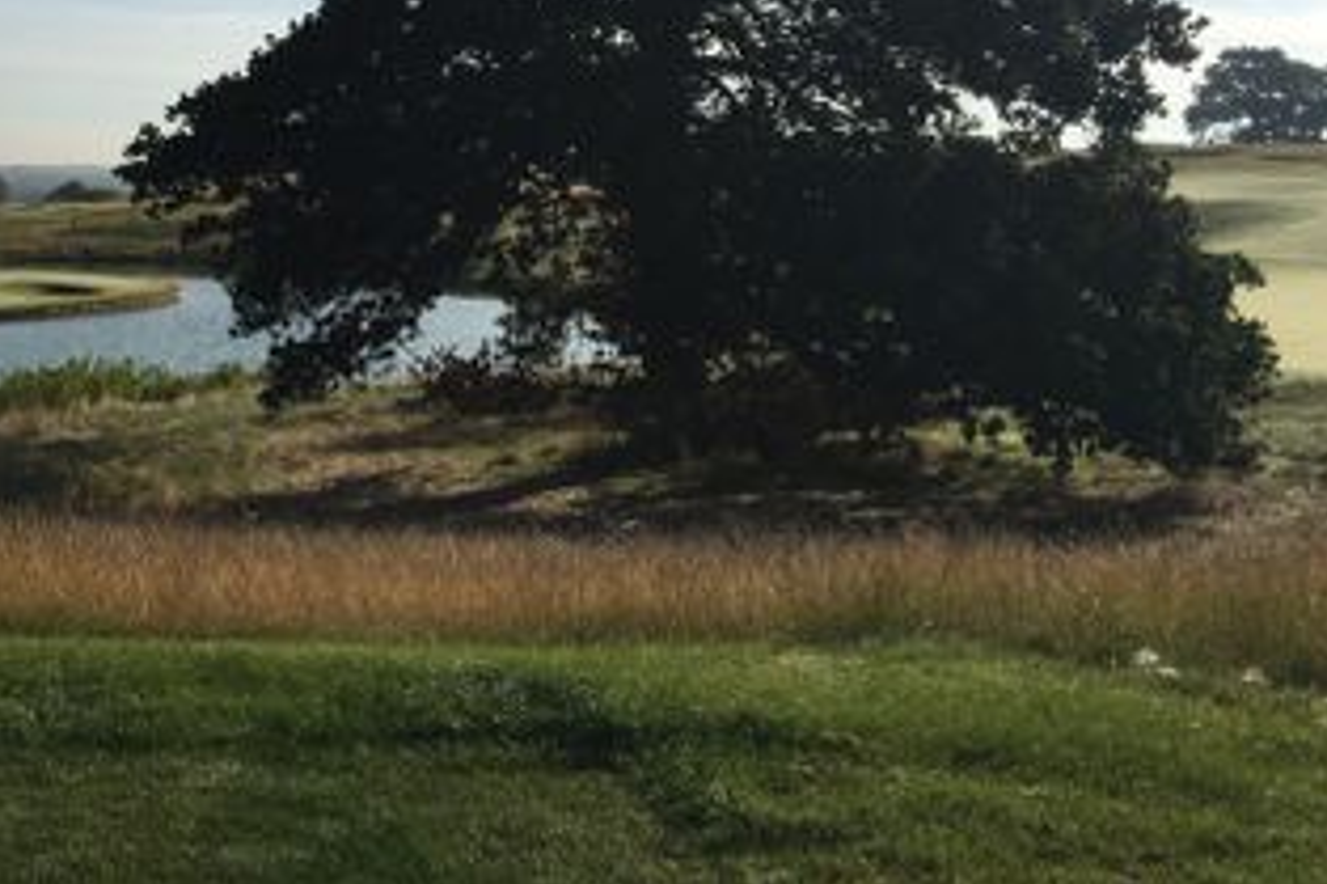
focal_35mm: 48
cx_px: 338
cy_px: 99
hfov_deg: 40.0
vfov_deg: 27.1
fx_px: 1768
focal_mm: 4.15
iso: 25
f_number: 2.2
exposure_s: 1/3077
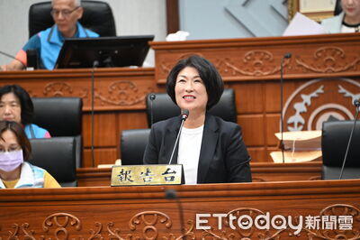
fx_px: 2997
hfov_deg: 6.9
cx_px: 180
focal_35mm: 300
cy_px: 120
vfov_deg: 4.6
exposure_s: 1/320
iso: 8000
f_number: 5.6
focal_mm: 300
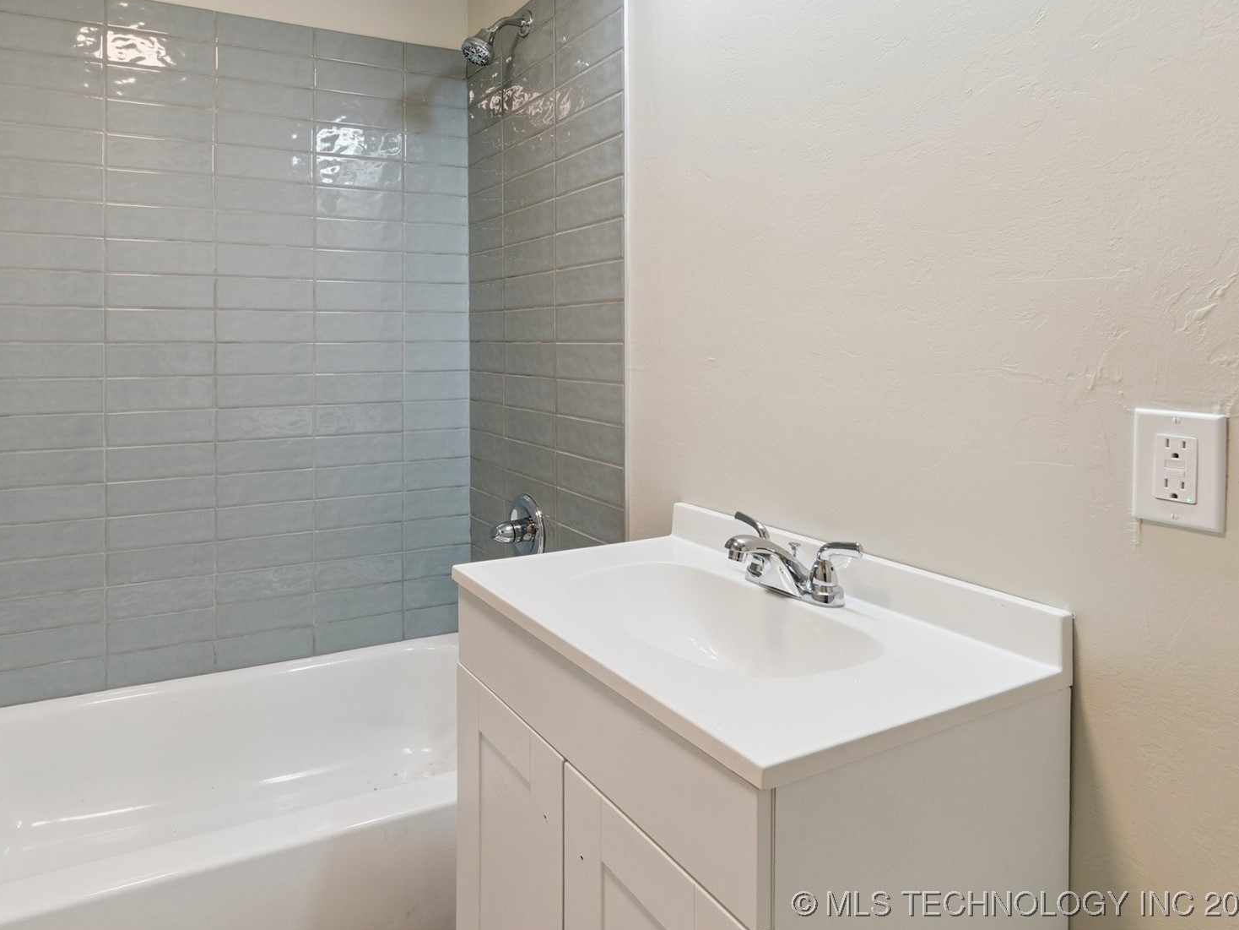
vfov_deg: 65.2
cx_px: 423
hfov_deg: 79.3
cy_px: 364
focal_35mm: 20
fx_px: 716
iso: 200
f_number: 6.3
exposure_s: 1/25
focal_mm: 10
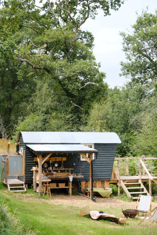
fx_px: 386
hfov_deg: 23.0
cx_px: 78
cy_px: 118
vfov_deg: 33.9
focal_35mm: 59
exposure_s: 1/340
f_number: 5.6
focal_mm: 39
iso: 320
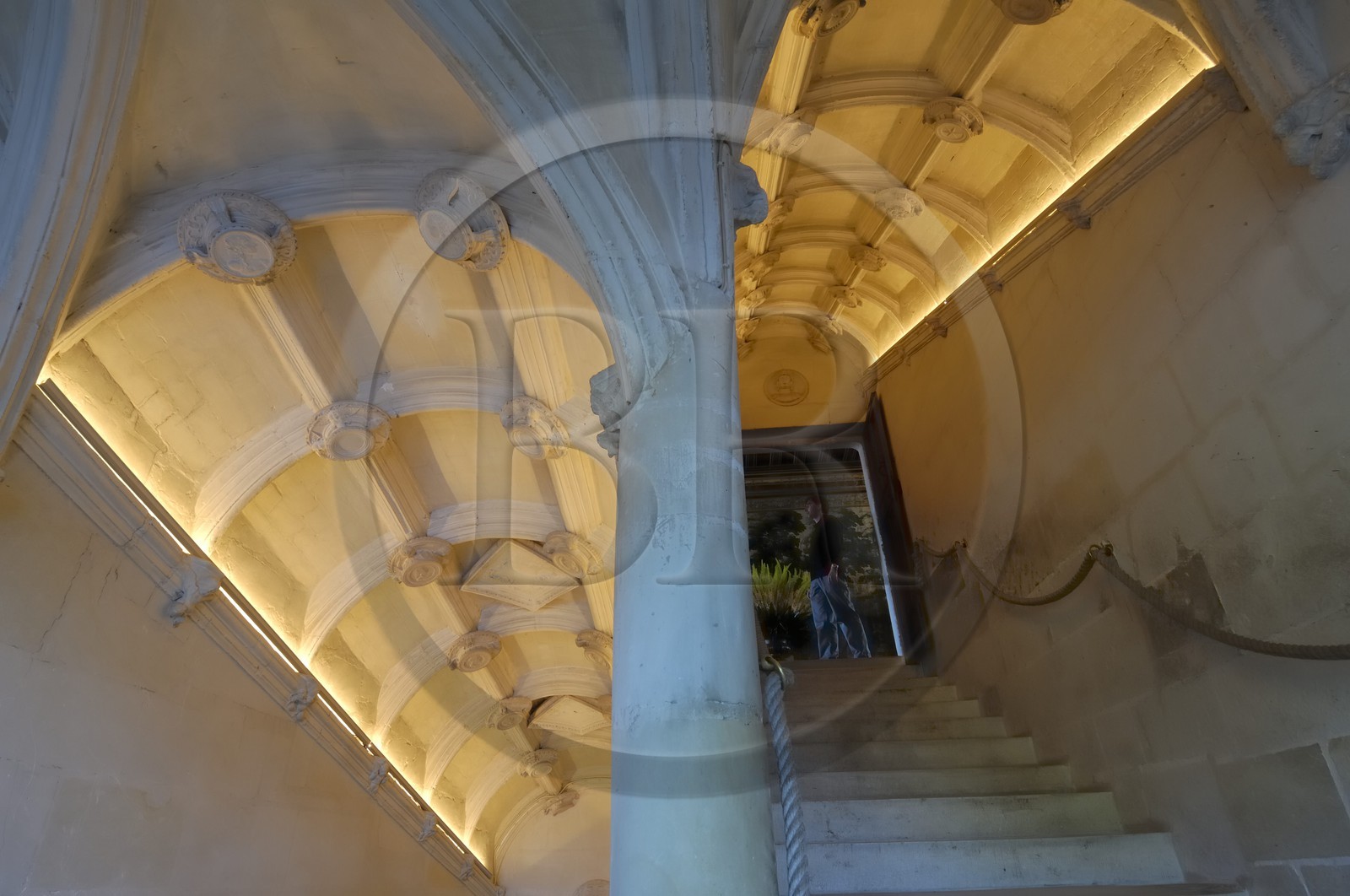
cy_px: 448
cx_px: 675
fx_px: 674
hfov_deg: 90.1
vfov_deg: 67.2
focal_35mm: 18
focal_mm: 12
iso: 100
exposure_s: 1.5
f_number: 13
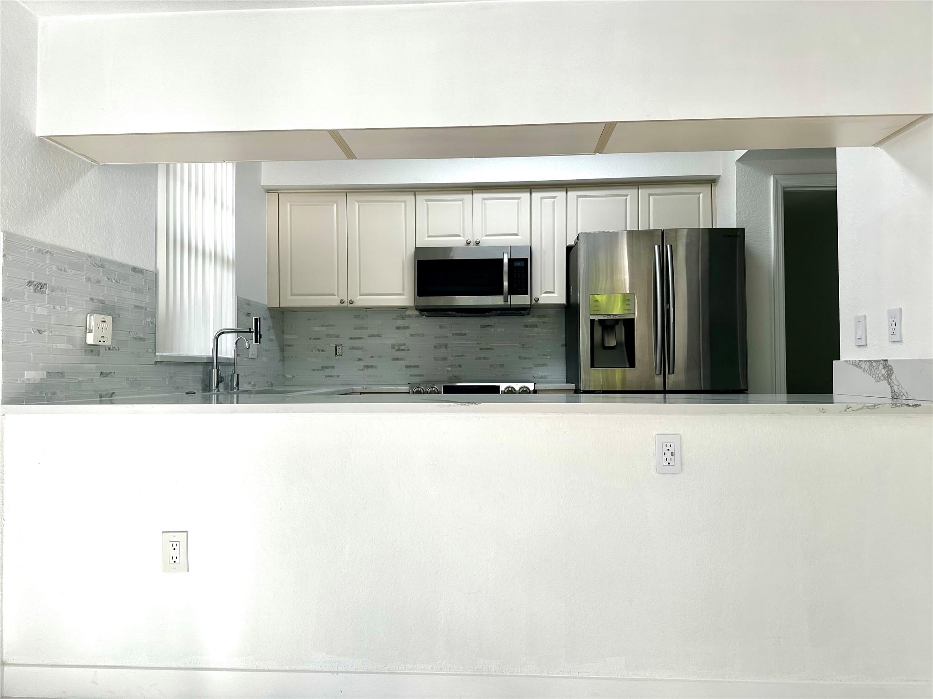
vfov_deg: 56.8
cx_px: 466
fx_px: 647
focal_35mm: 24
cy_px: 350
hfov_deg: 71.6
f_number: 1.78
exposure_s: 1/356
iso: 80
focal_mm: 6.86
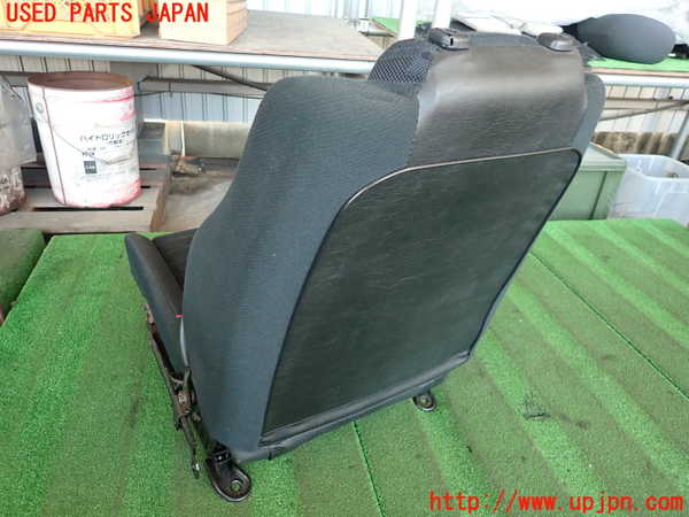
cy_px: 258
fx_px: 498
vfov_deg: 54.9
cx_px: 344
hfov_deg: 69.4
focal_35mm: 25
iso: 160
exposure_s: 1/60
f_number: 2
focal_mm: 4.5
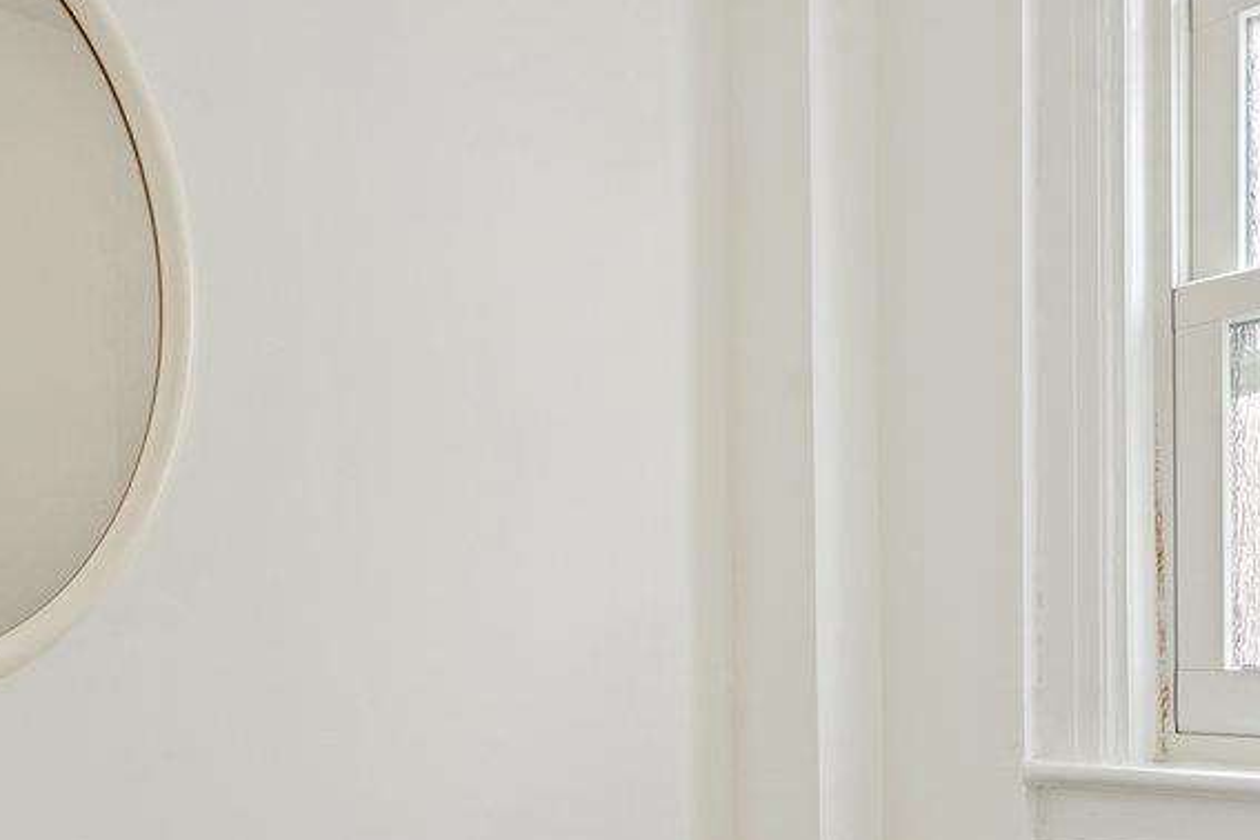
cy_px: 652
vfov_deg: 42.0
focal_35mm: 30
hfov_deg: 61.7
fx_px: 1050
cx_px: 542
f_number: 5.6
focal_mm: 17
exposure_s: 1/10
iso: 250
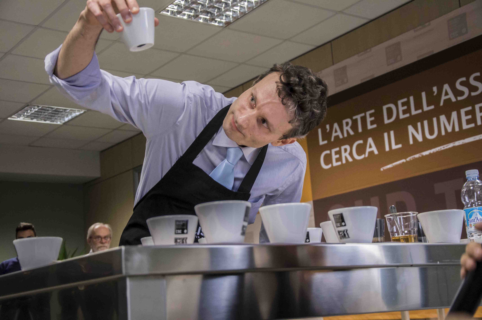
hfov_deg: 35.1
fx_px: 762
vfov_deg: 23.7
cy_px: 160
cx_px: 241
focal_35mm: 57
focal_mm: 38
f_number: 4.5
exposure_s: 1/80
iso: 1250
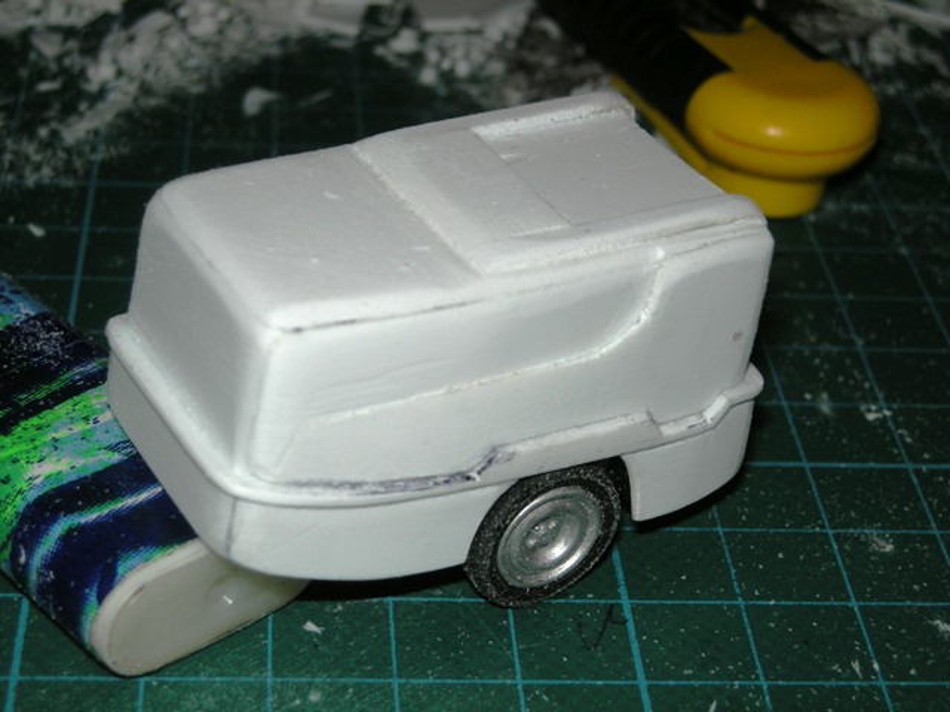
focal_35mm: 84
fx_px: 2305
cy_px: 356
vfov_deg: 17.6
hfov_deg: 23.3
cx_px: 475
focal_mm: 13.7
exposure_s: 1/60
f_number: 8.3
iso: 64
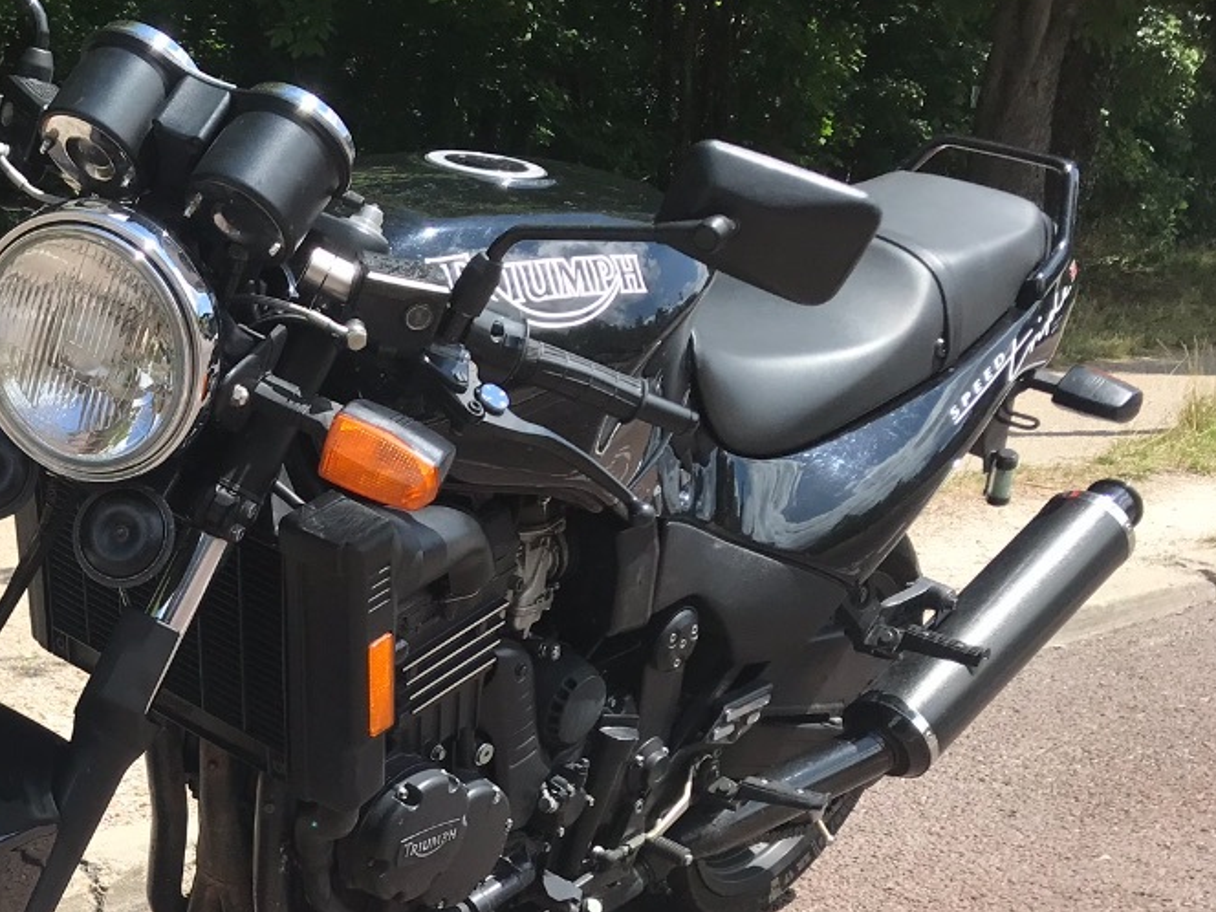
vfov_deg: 26.2
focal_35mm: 54
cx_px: 97
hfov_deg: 33.5
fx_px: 1897
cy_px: 800
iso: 20
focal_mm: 3.99
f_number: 1.8
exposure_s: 1/1520
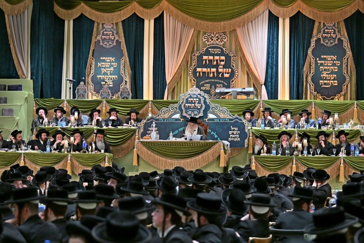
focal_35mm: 111
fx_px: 1123
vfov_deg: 12.3
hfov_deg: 18.4
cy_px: 118
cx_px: 186
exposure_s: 1/160
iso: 320
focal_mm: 70
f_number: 2.8
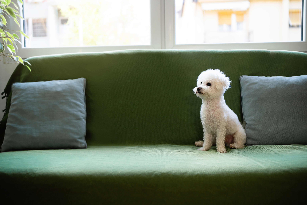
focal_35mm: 35
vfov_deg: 37.9
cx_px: 154
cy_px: 102
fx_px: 298
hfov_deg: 54.4
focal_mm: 35
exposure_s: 1/500
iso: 400
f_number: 1.6
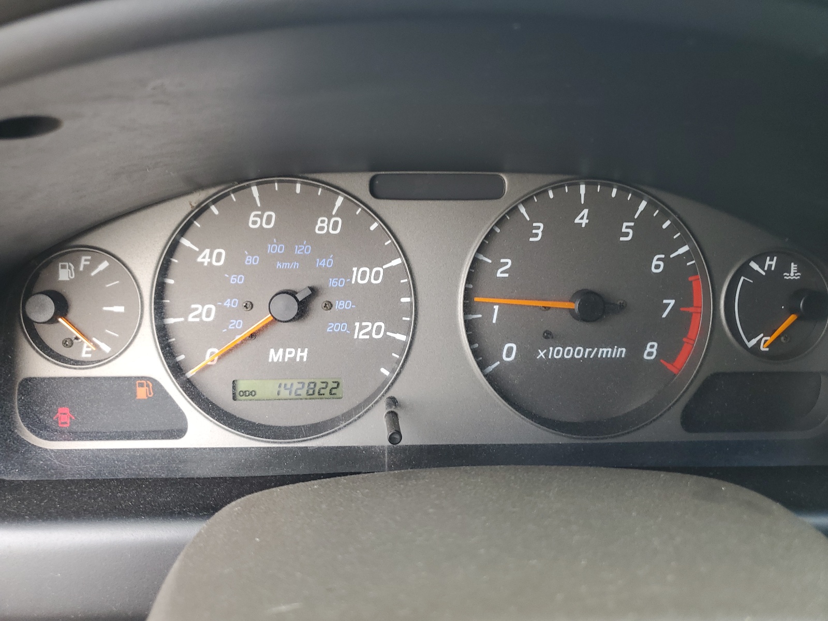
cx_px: 414
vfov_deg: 53.1
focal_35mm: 26
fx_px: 622
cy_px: 310
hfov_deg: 67.3
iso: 54
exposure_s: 1/120
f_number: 1.5
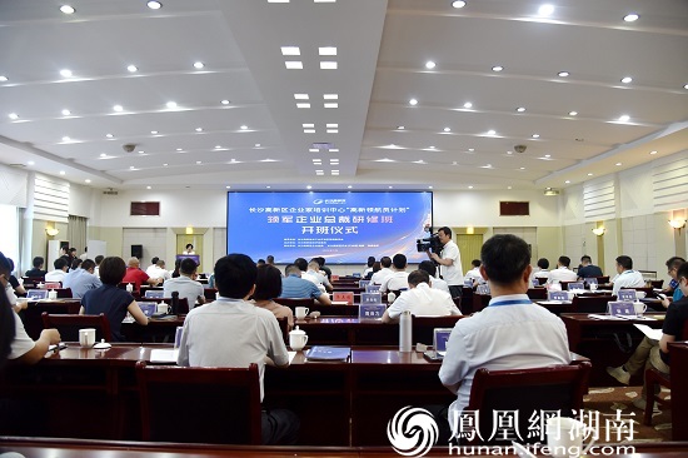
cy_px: 229
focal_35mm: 24
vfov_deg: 53.1
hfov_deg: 73.8
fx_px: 458
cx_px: 344
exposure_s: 1/60
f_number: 4
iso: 1000
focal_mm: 24
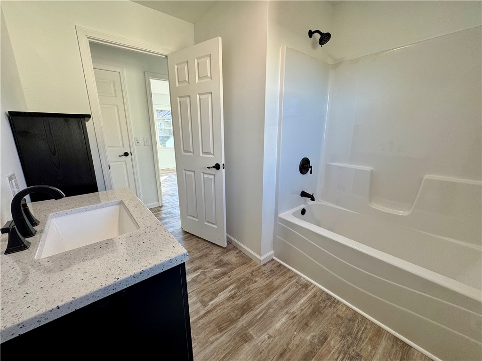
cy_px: 180
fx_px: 195
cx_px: 241
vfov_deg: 85.7
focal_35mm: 14
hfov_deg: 102.1
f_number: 2.2
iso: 64
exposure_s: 1/120
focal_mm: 2.22
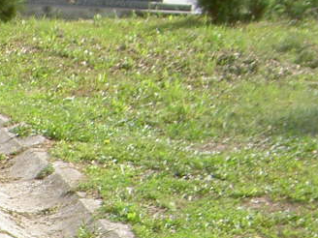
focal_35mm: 190
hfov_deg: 9.6
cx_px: -340
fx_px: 1745
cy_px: 438
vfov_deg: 7.6
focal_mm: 8
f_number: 4.7
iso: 50
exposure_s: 1/200
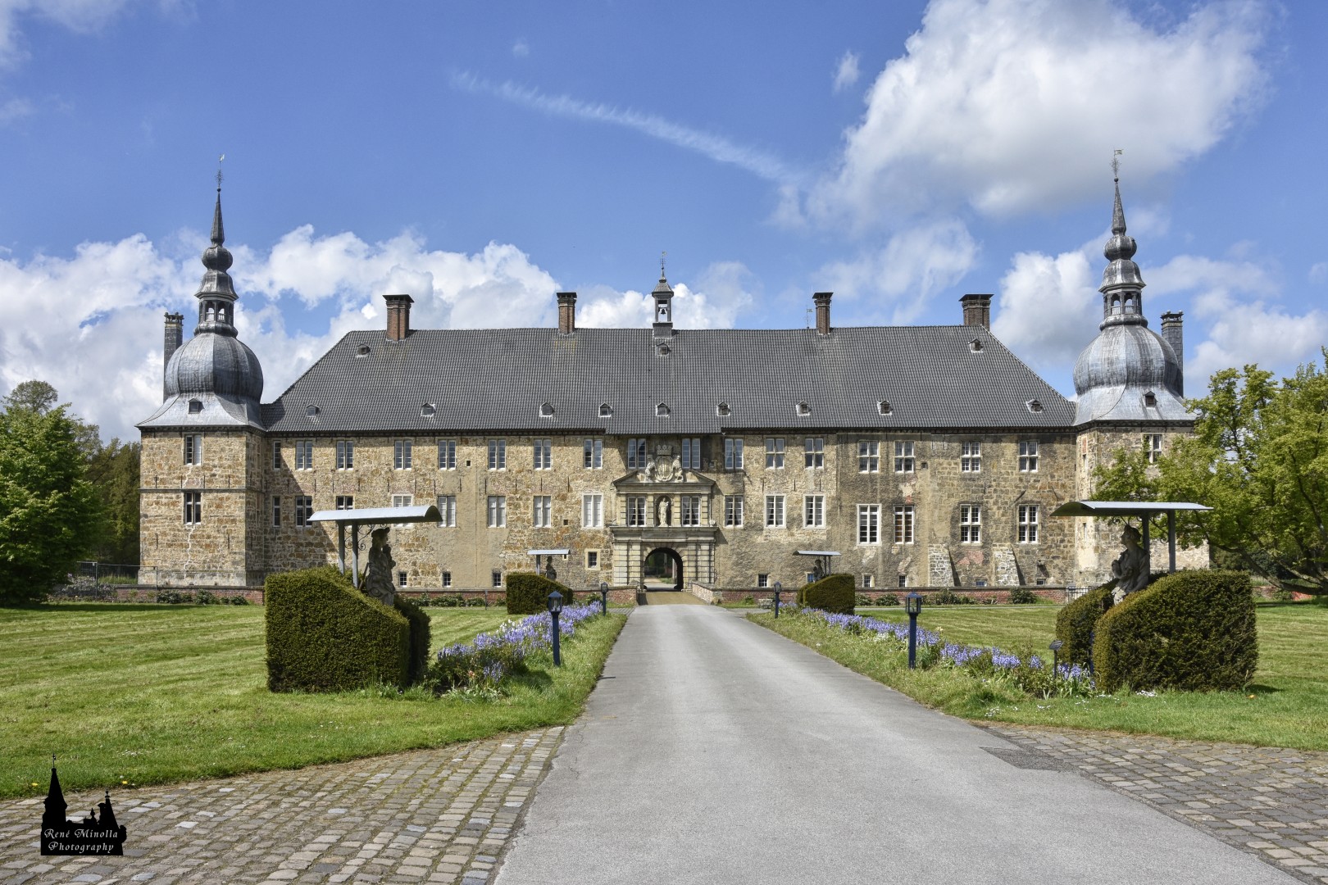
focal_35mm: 27
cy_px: 442
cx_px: 664
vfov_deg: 47.9
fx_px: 996
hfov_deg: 67.4
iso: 200
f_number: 10
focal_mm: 18
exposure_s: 1/400
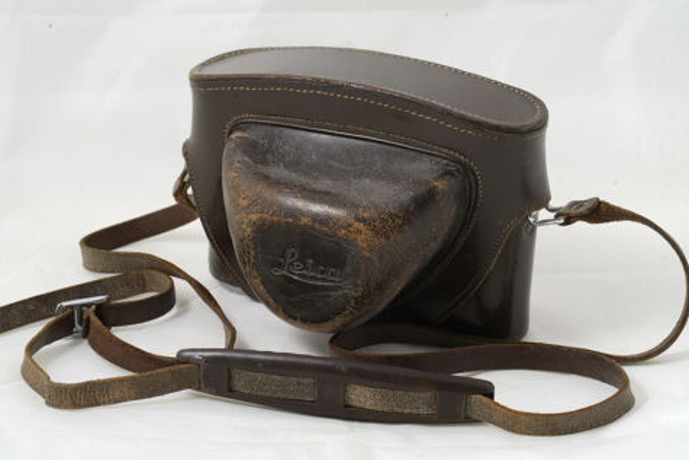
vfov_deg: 13.6
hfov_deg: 20.2
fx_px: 1934
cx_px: 345
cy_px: 229
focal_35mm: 101
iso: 80
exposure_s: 1/100
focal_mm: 100
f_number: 16
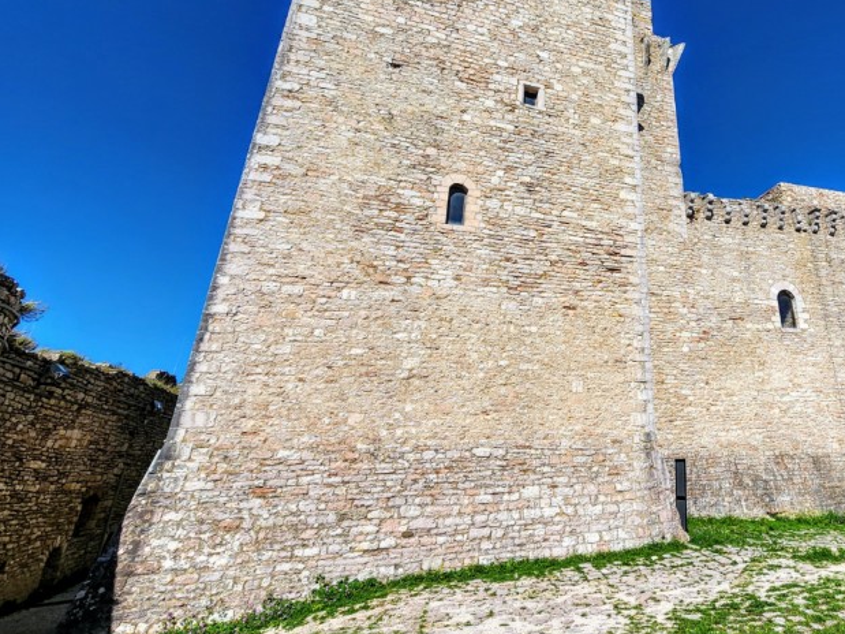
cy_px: 195
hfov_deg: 73.2
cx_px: 638
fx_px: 513
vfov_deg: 61.4
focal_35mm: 21
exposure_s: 1/2767
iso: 50
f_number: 2.2
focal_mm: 2.2
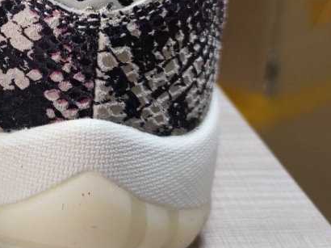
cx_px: -61
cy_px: 10
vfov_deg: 19.2
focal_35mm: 75
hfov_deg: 23.8
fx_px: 717
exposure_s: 1/100
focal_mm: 6.72
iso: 385
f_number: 1.69
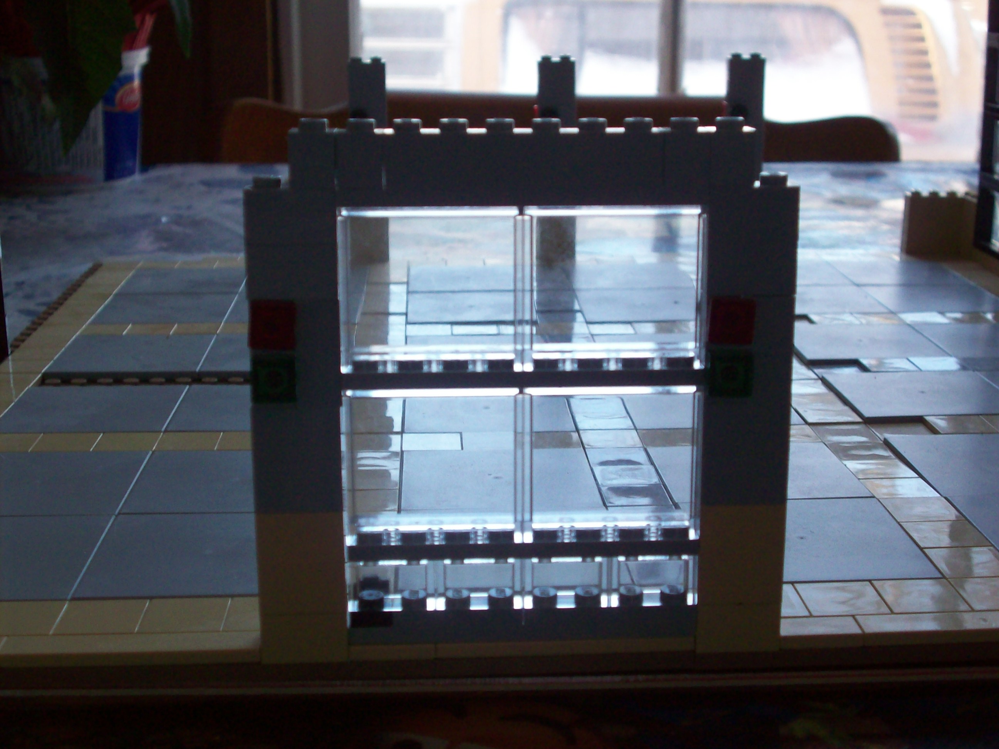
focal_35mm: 54
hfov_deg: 35.5
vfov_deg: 27.0
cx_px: 500
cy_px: 374
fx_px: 1558
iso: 135
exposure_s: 1/80.7
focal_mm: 9
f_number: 3.4
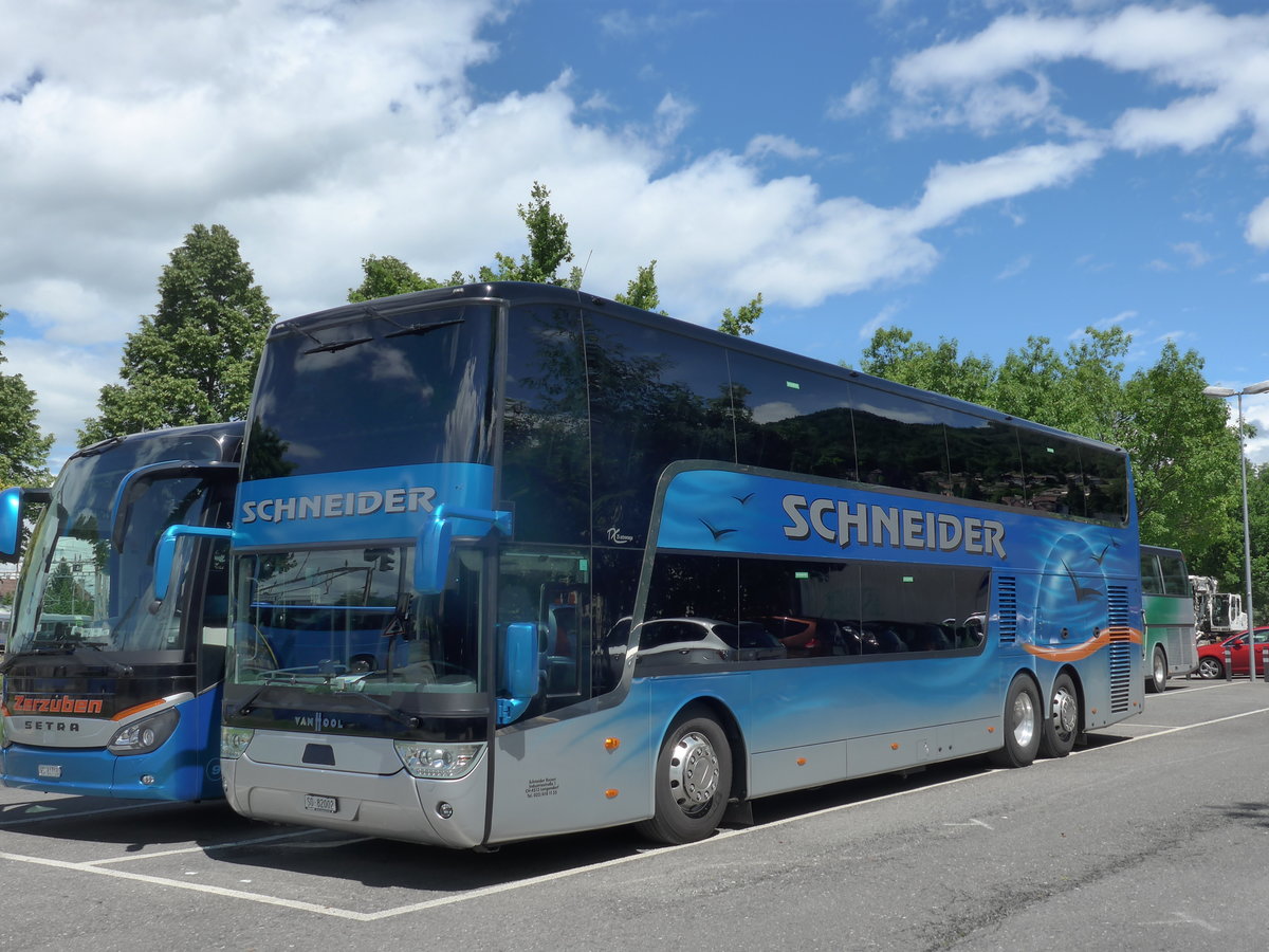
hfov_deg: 47.9
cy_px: 476
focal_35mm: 39
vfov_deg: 36.8
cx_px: 634
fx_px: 1430
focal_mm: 8
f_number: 5
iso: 160
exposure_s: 1/640
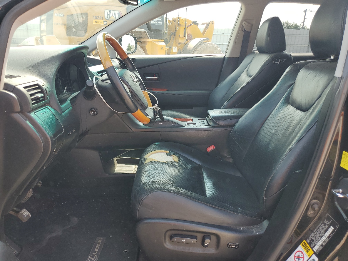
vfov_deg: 53.1
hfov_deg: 67.3
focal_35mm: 26
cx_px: 174
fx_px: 261
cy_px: 130
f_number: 1.5
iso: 50
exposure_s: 1/417
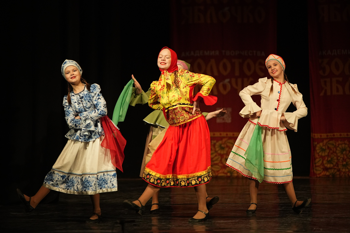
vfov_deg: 7.2
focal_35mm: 190
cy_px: 116
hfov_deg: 10.8
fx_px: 1847
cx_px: 175
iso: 4000
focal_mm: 190
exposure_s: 1/500
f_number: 2.8
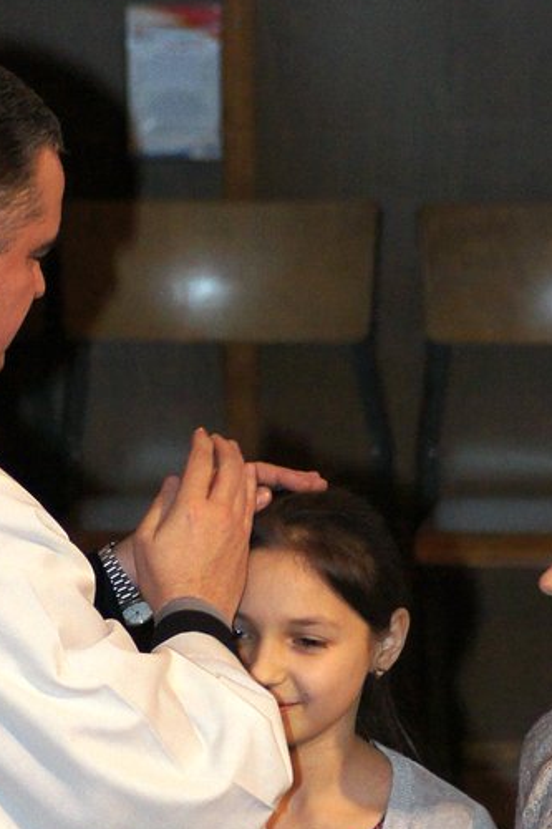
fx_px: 7134
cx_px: 212
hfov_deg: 4.4
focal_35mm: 310
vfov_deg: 6.6
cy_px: 846
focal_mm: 90
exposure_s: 1/125
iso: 800
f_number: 4
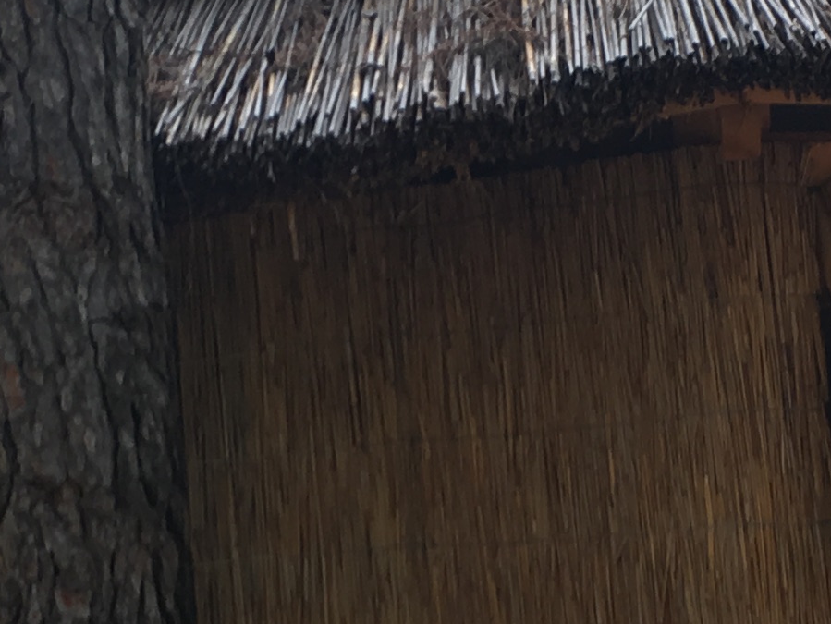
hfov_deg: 15.2
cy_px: 387
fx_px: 3122
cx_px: 348
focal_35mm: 130
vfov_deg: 11.4
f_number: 2.2
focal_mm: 4.15
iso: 25
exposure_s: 1/50
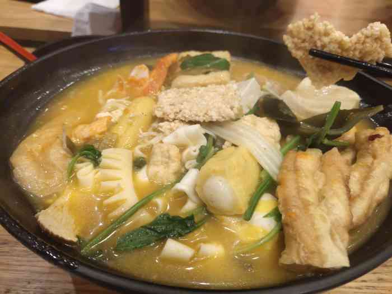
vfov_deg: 48.2
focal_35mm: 29
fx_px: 328
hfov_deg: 61.7
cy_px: 147
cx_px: 196
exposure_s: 1/50
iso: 152
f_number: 1.8
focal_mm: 4.27
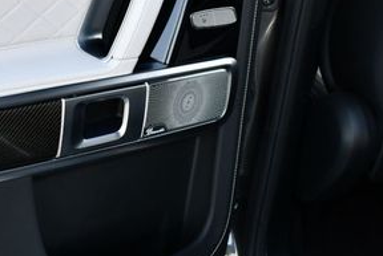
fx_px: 852
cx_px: 35
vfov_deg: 17.1
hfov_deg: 24.6
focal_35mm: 80
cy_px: 123
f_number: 4
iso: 400
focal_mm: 18
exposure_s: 1/250
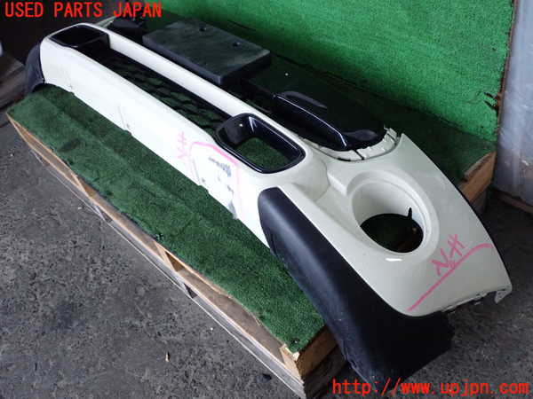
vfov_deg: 39.7
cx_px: 266
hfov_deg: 51.4
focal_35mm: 36
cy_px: 200
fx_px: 554
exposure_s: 1/125
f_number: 2.5
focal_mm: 6.37
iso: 1000
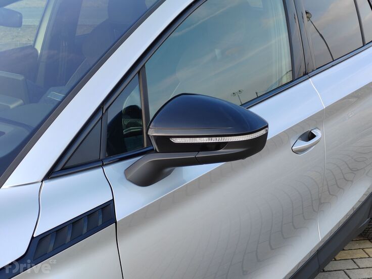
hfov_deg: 35.5
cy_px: 140
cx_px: 186
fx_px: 580
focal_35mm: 54
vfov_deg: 27.0
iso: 100
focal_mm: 5.52
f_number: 1.9
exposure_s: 1/240
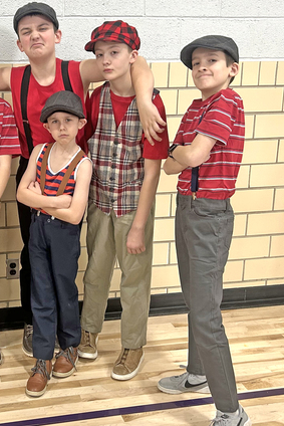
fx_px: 603
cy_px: 205
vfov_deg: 38.9
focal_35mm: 51
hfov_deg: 26.0
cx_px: 52
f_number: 1.5
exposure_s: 1/99
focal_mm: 5.7
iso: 125
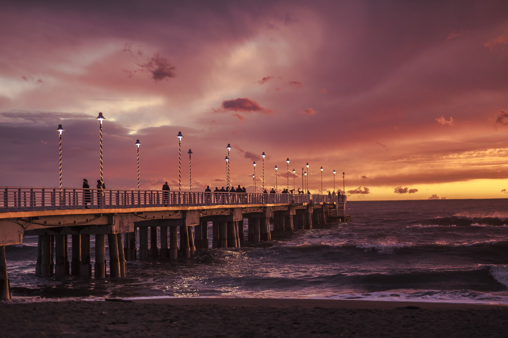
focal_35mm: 84
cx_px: 254
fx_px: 1185
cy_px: 169
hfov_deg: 24.2
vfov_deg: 16.3
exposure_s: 1/125
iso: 200
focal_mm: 56
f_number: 1.2
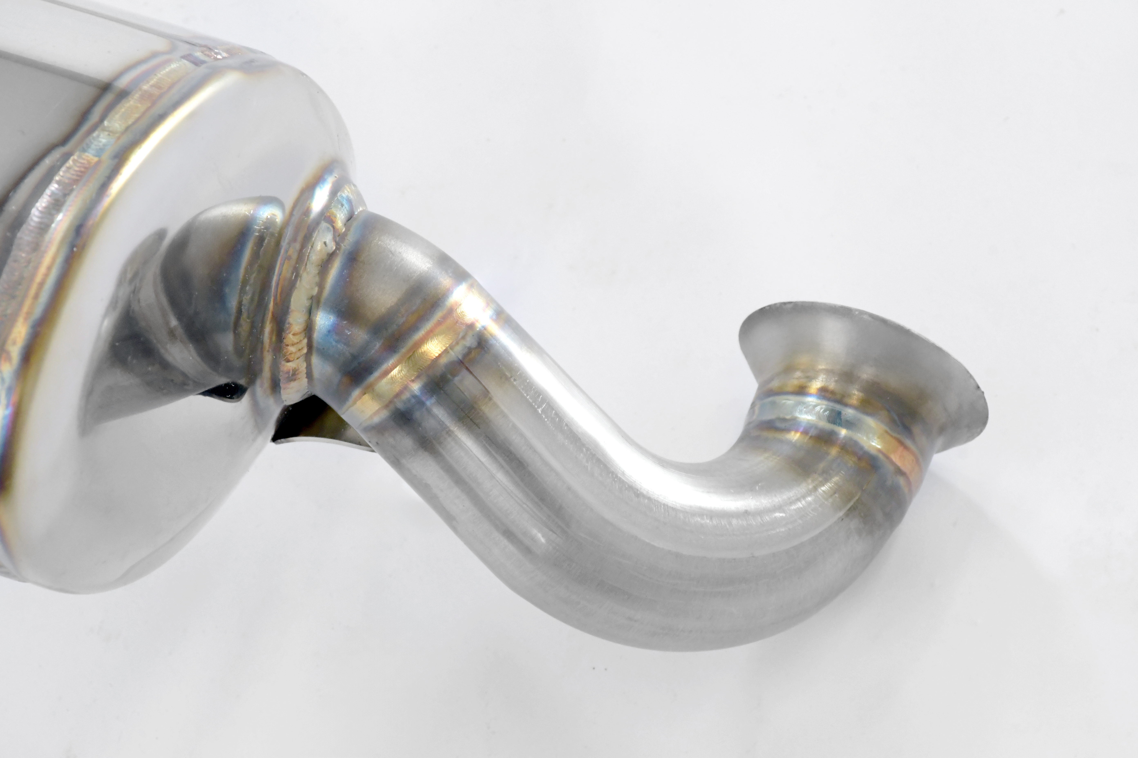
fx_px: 4963
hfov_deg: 13.1
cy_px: 379
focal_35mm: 157
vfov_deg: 8.7
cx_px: 569
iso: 4000
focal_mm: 105
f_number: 13
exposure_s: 1/200
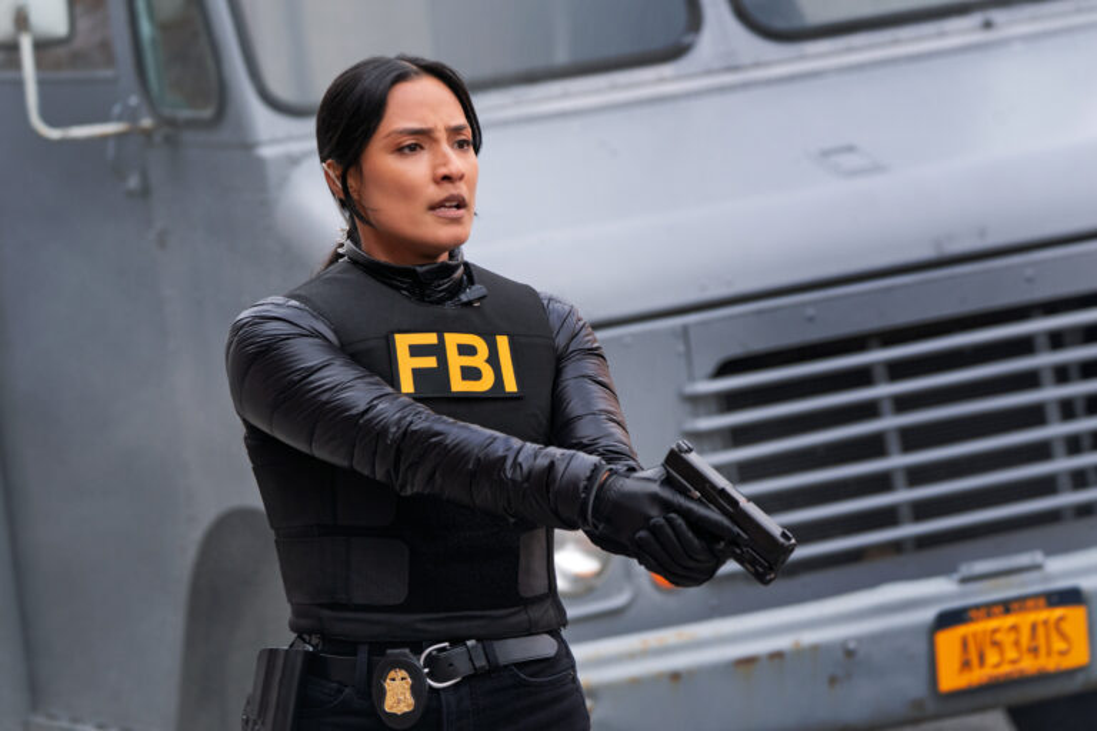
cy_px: 366
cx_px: 548
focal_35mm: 185
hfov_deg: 11.1
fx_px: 5637
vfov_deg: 7.4
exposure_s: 1/640
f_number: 6.3
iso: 1000
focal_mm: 185
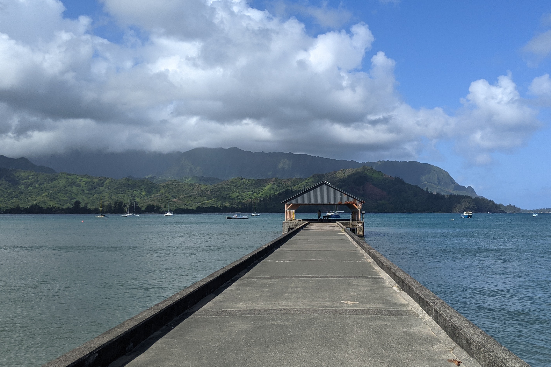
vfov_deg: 33.4
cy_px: 166
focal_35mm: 40
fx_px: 612
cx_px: 310
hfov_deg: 48.3
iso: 57
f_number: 1.8
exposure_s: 1/4695
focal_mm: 4.44
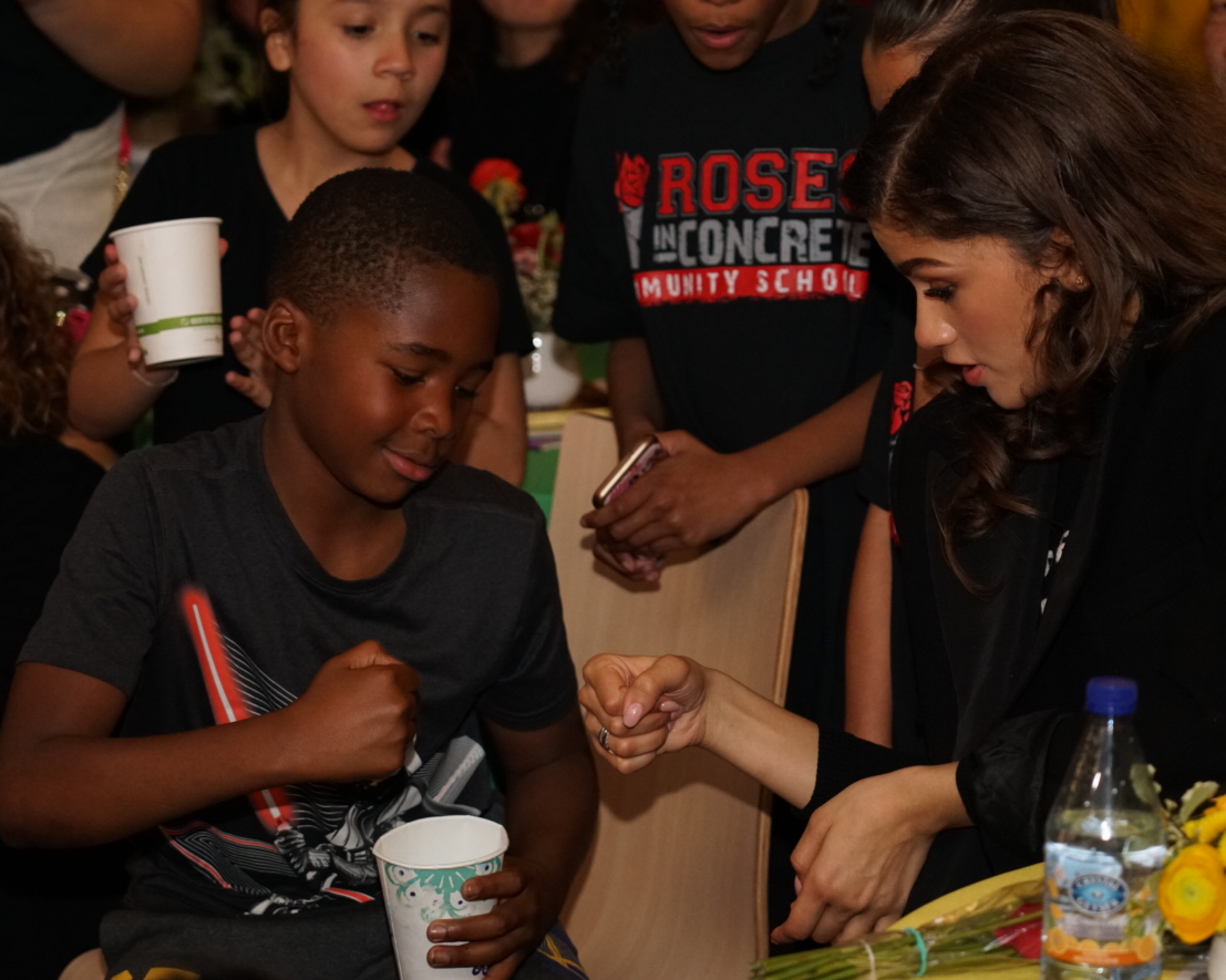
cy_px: 442
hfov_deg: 13.4
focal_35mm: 144
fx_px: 5224
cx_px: 723
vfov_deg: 10.7
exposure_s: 1/200
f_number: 4
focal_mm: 105
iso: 2500
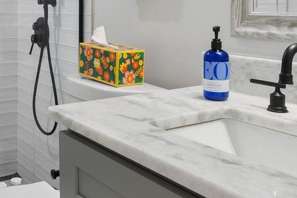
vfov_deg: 26.5
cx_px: 70
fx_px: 404
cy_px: 13
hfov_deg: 39.1
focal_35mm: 49
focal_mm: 16
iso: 200
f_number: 8
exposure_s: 1/2
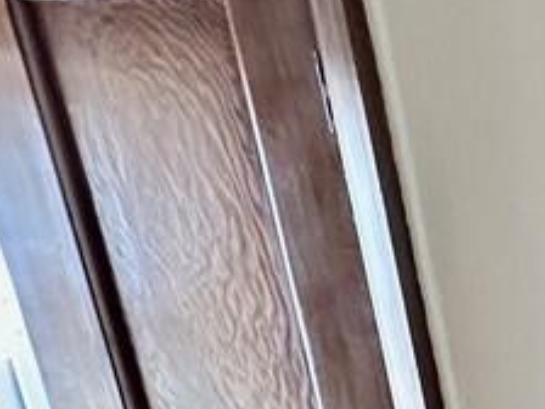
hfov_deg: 18.5
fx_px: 1008
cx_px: 1112
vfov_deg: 21.1
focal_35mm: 64
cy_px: 509
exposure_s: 1/60
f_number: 2.2
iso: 640
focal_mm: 2.22
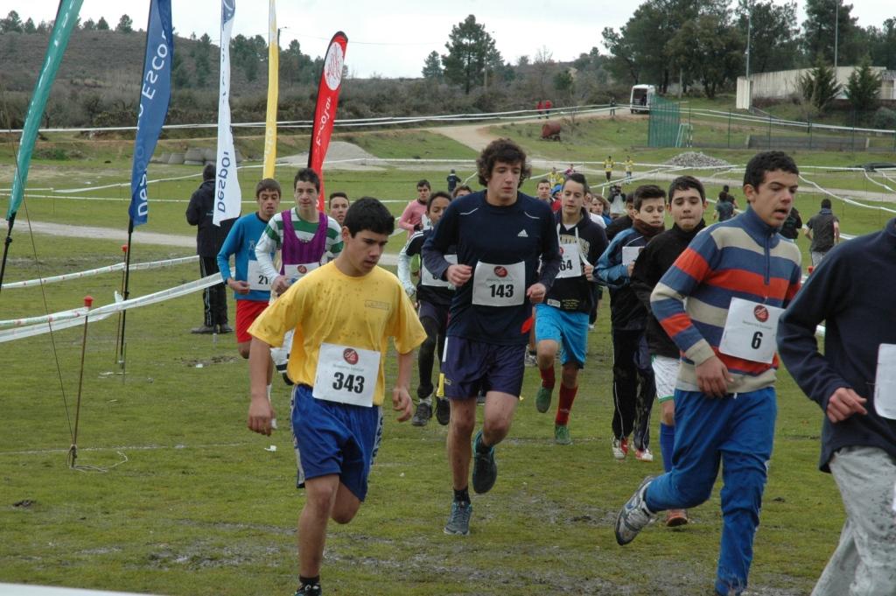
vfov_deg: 13.0
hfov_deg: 19.5
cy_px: 298
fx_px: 2611
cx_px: 448
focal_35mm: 105
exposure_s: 1/400
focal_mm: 70
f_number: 10
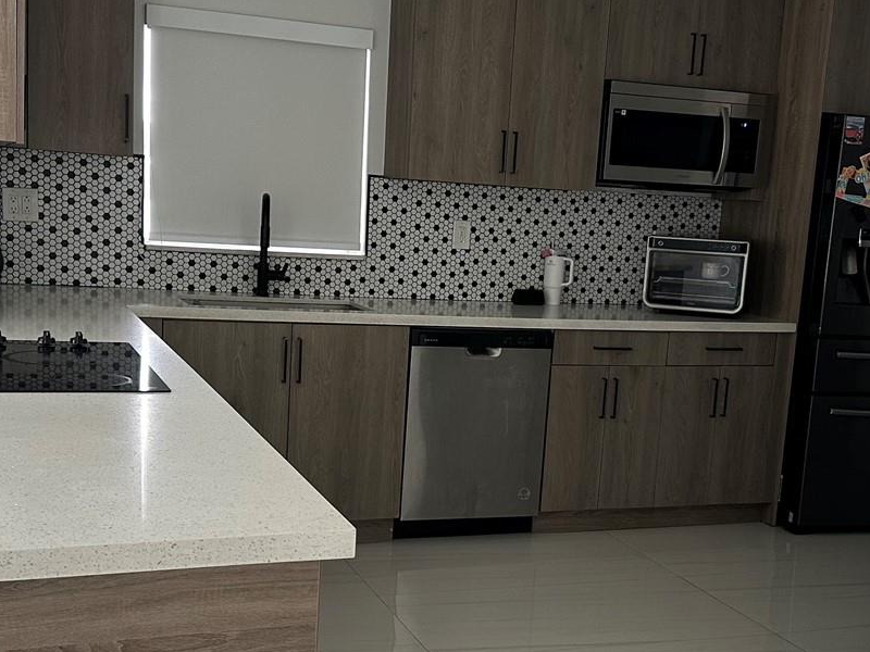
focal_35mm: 48
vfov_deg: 30.1
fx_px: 1206
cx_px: 482
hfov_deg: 39.6
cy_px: 405
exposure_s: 1/63
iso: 250
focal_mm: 6.86
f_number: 1.78
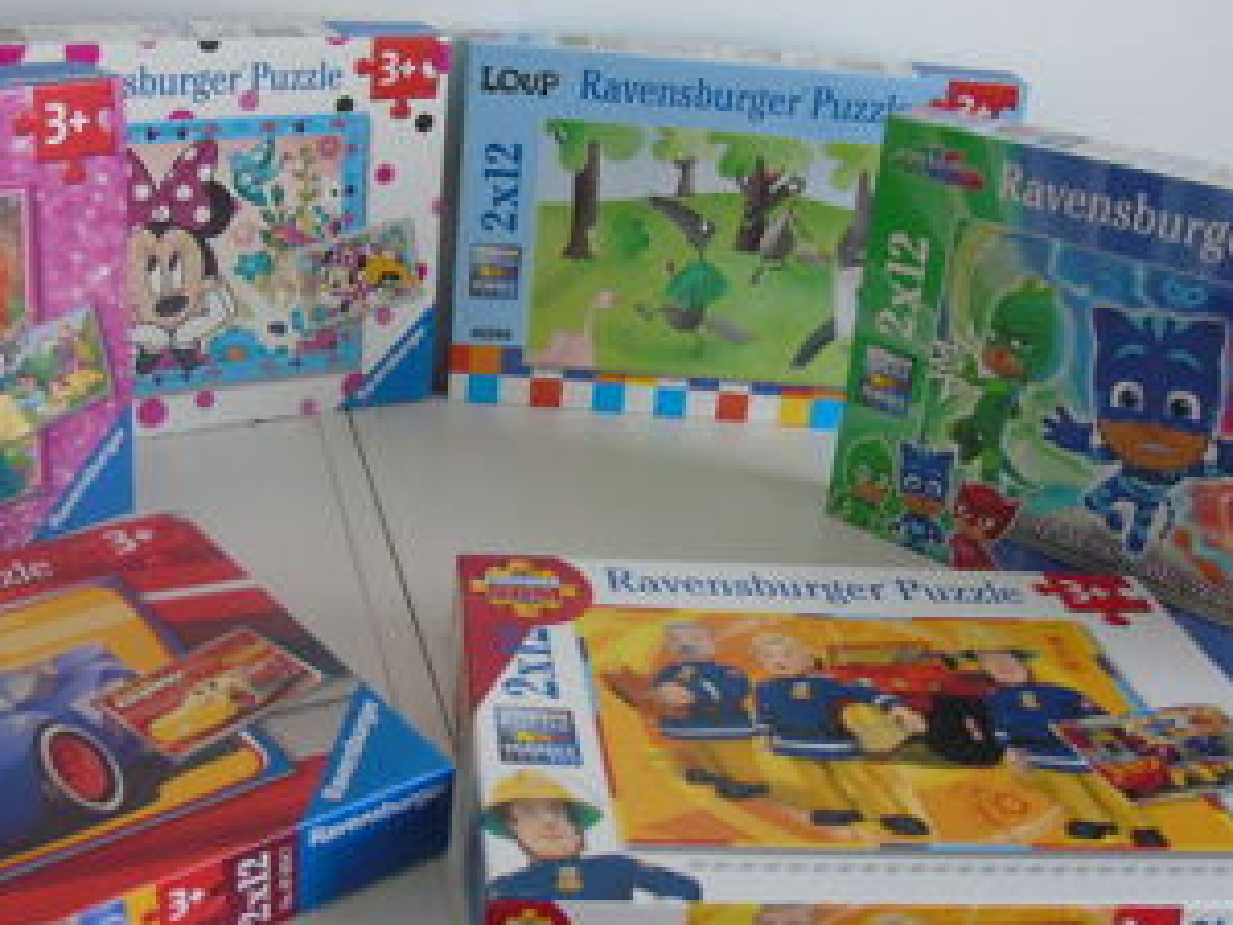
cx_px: 518
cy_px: 456
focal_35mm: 40
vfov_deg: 36.0
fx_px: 1425
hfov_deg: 46.6
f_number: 3.4
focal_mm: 4.4
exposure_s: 1/30
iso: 320
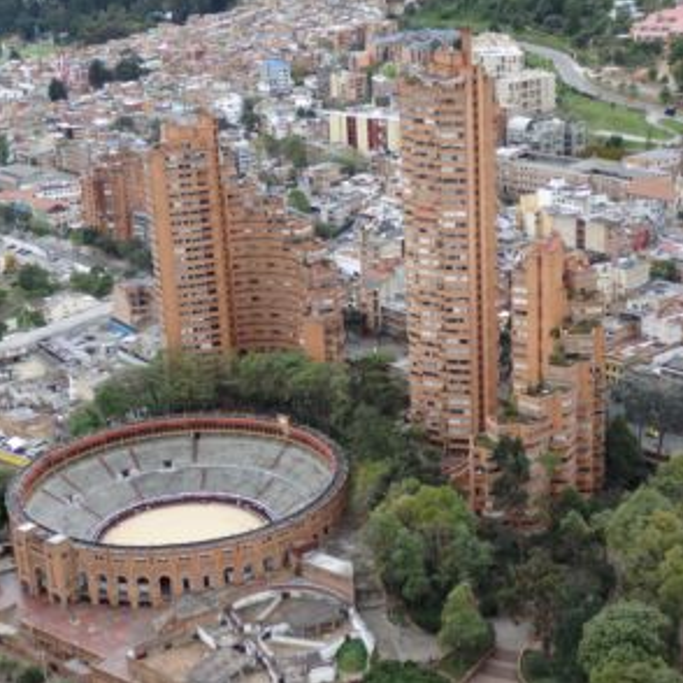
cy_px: 339
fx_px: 1317
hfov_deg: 29.1
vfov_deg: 29.1
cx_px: 348
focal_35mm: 59
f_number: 4
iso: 100
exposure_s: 1/200
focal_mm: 8.9
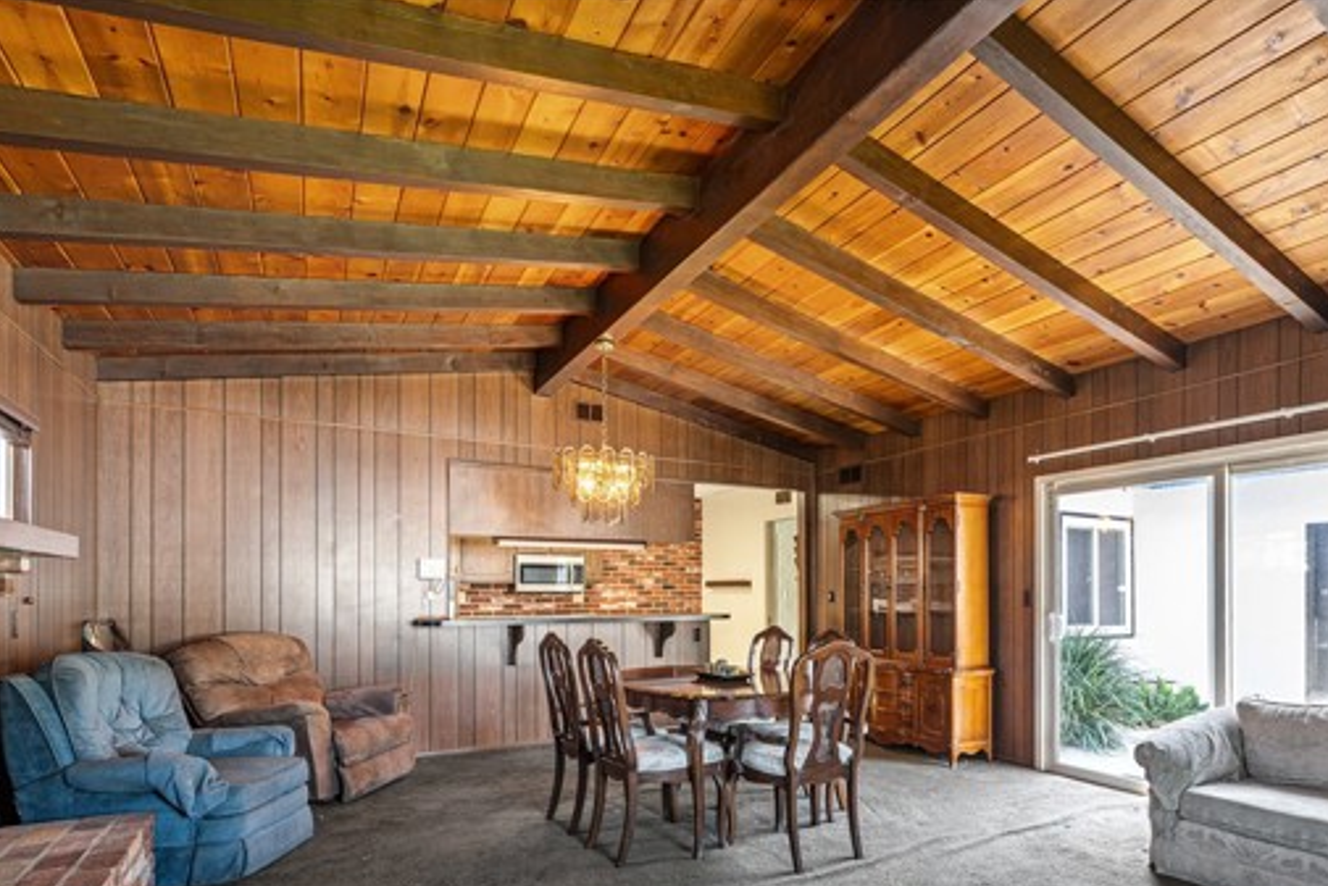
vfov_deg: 63.6
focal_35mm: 19
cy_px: 556
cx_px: 797
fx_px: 701
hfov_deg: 85.8
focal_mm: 10
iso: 80
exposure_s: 1.6
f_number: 5
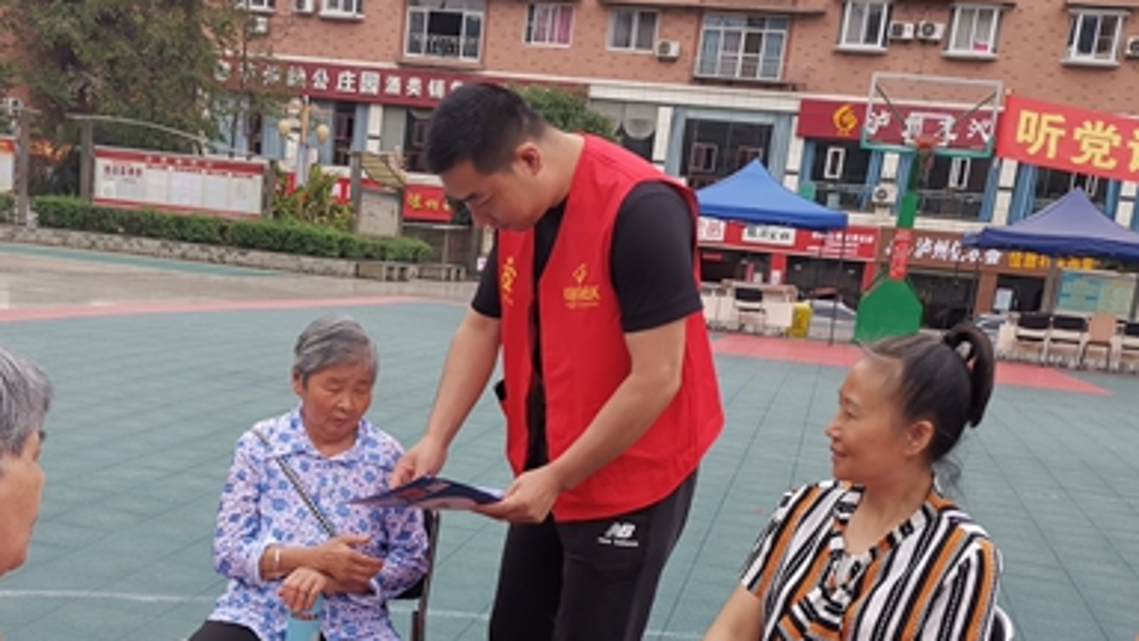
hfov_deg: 41.8
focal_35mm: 49
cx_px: 433
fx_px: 1480
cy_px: 567
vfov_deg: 23.8
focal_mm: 4.75
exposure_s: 1/403
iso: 50
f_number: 1.8
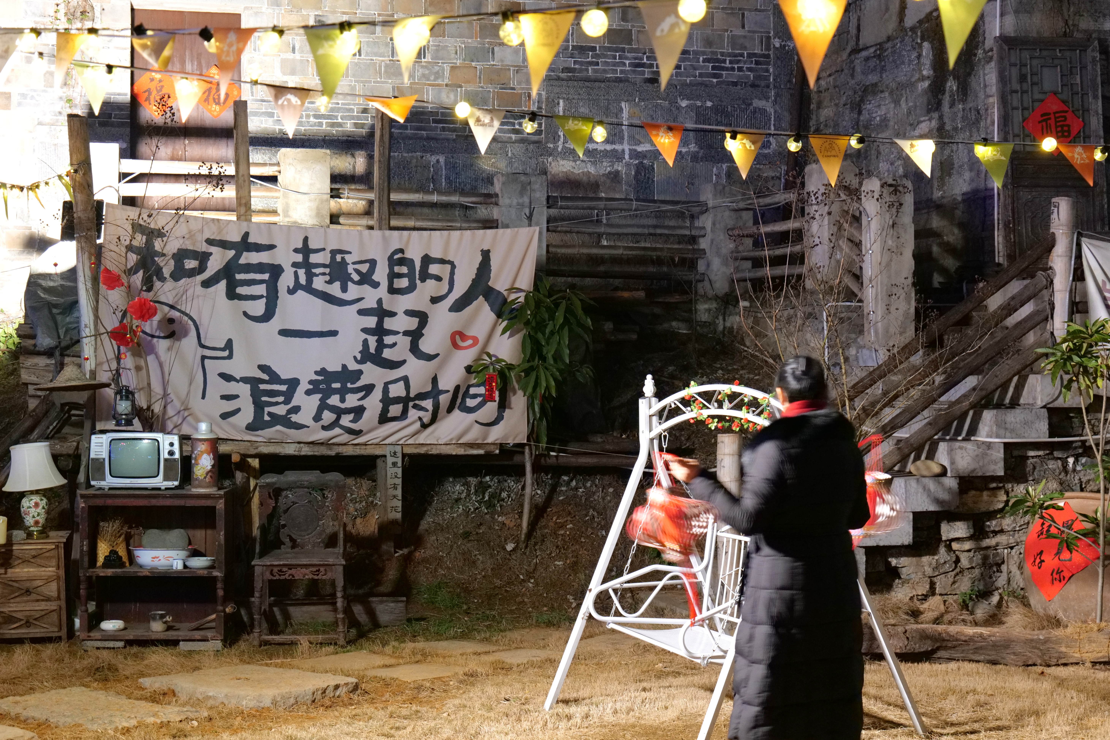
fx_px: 1850
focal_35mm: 60
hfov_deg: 33.4
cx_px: 555
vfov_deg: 22.6
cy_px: 370
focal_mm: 60
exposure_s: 1/25
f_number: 5.6
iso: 6400
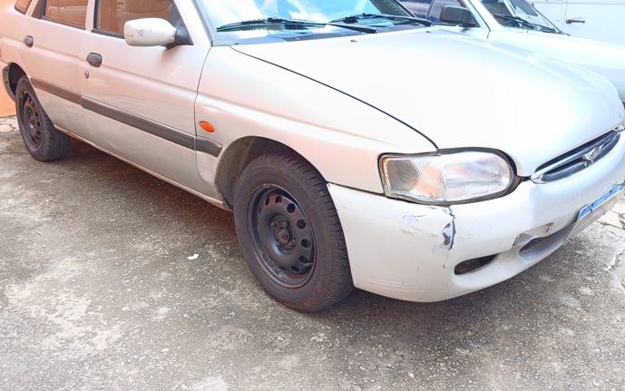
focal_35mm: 32
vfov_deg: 39.4
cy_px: 166
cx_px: 297
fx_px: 545
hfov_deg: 59.6
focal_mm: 3.98
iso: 32
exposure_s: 1/100
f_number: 1.8
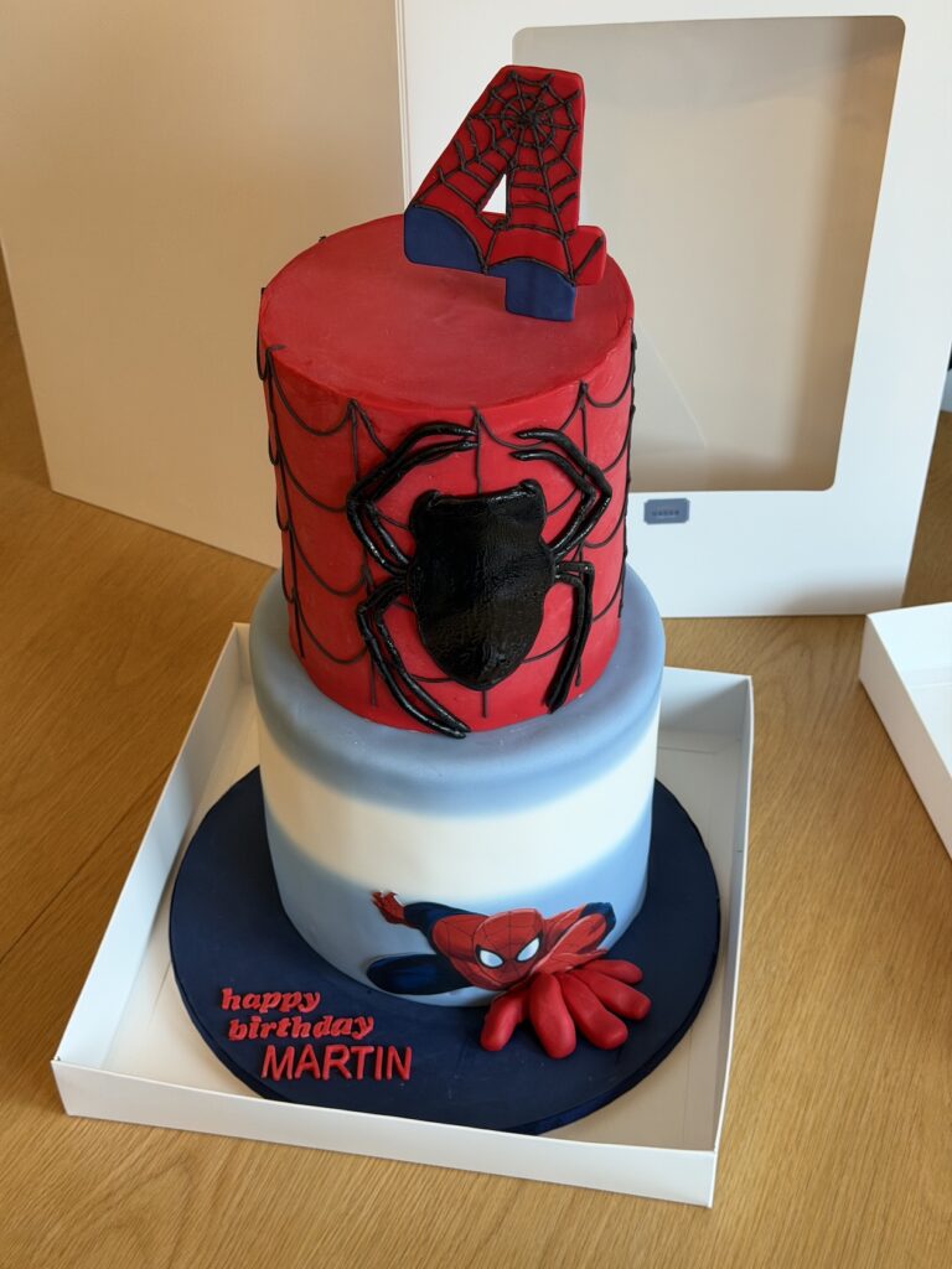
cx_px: 476
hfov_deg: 30.3
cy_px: 634
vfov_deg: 39.7
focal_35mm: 48
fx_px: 1760
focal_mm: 6.76
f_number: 1.78
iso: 100
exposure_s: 1/50
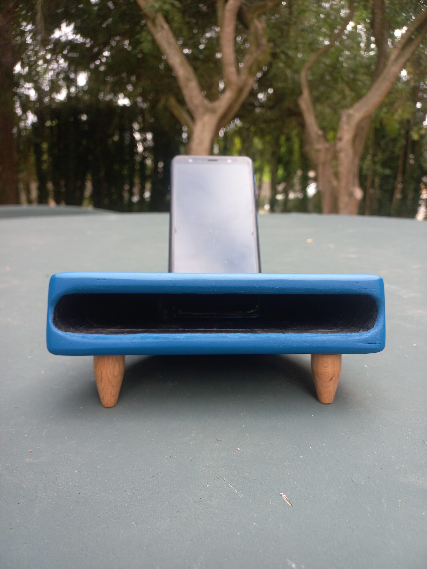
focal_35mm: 25
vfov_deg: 69.4
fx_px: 411
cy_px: 284
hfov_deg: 54.9
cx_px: 214
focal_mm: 4.6
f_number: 1.8
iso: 40
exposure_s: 1/50
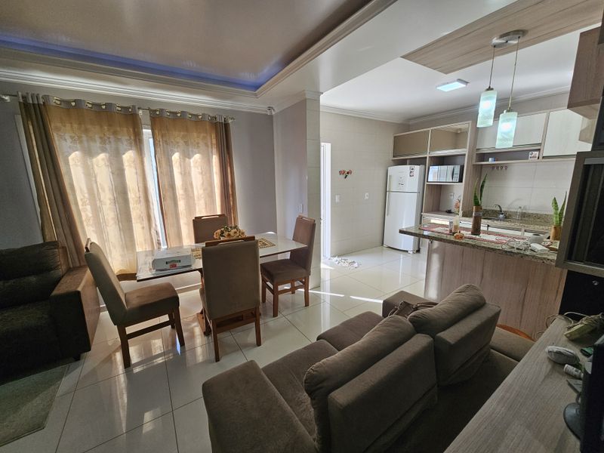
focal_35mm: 13
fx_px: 227
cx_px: 302
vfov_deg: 89.9
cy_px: 226
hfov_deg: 106.2
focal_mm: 2.2
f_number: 2.2
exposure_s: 1/120
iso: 80
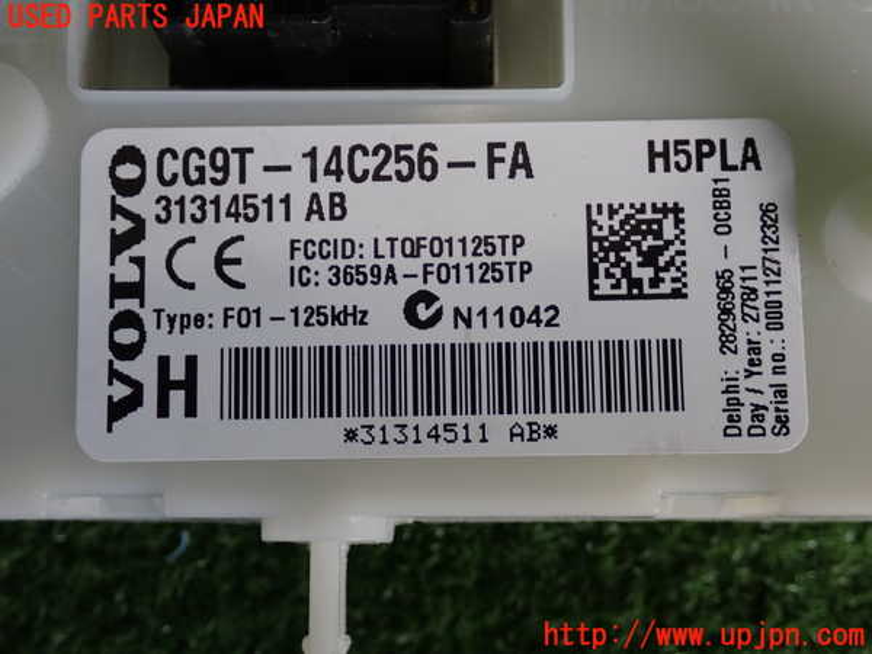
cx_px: 436
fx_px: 1360
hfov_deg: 35.5
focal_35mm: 54
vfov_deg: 27.0
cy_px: 327
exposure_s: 1/60
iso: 200
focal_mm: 9.65
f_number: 3.3
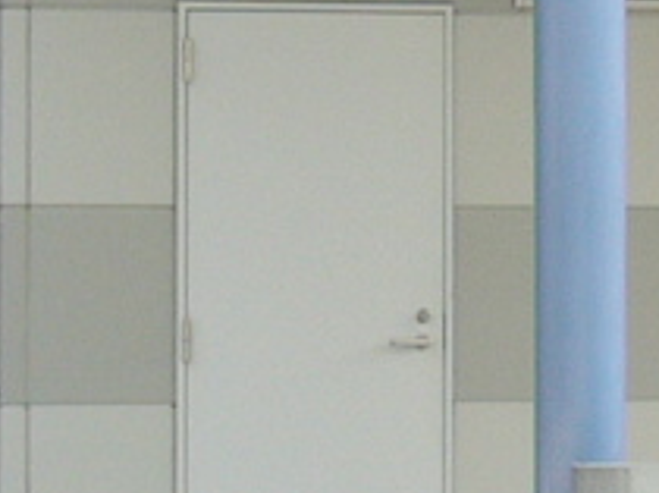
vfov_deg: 4.1
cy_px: 88
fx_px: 6960
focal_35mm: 366
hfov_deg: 5.4
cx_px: 722
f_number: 3.7
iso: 50
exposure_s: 1/200
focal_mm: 10
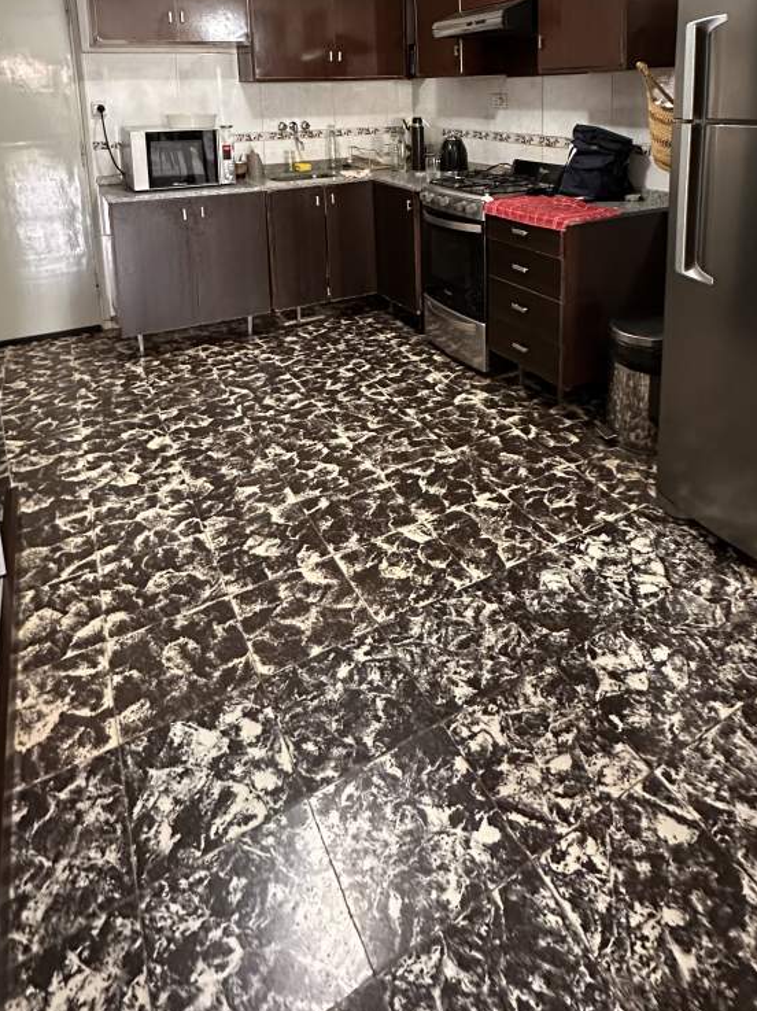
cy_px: 203
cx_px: 418
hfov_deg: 58.7
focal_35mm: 23
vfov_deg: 67.1
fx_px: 671
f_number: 2.2
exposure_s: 1/50
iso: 1000
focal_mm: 2.22
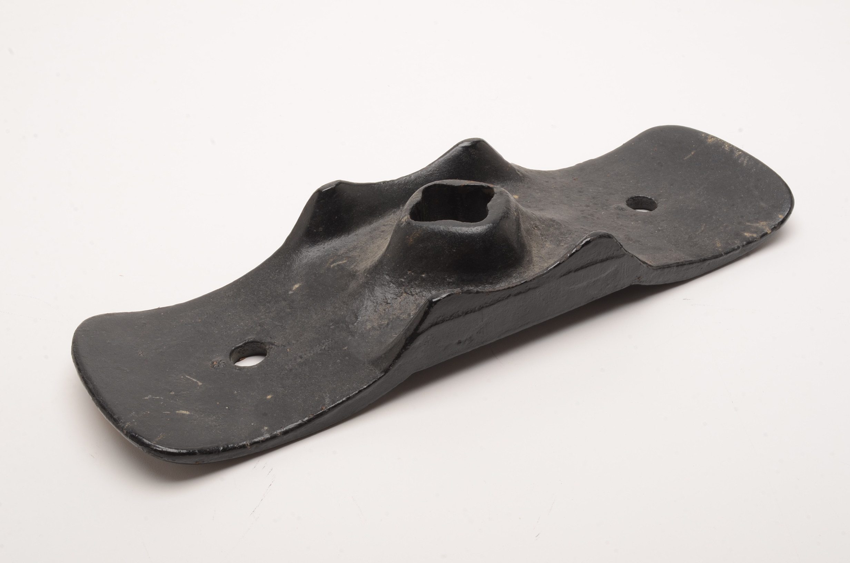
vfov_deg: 28.0
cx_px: 425
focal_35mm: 48
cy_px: 282
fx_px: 1131
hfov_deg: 41.2
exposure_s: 1/160
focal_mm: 32
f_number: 25
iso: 100
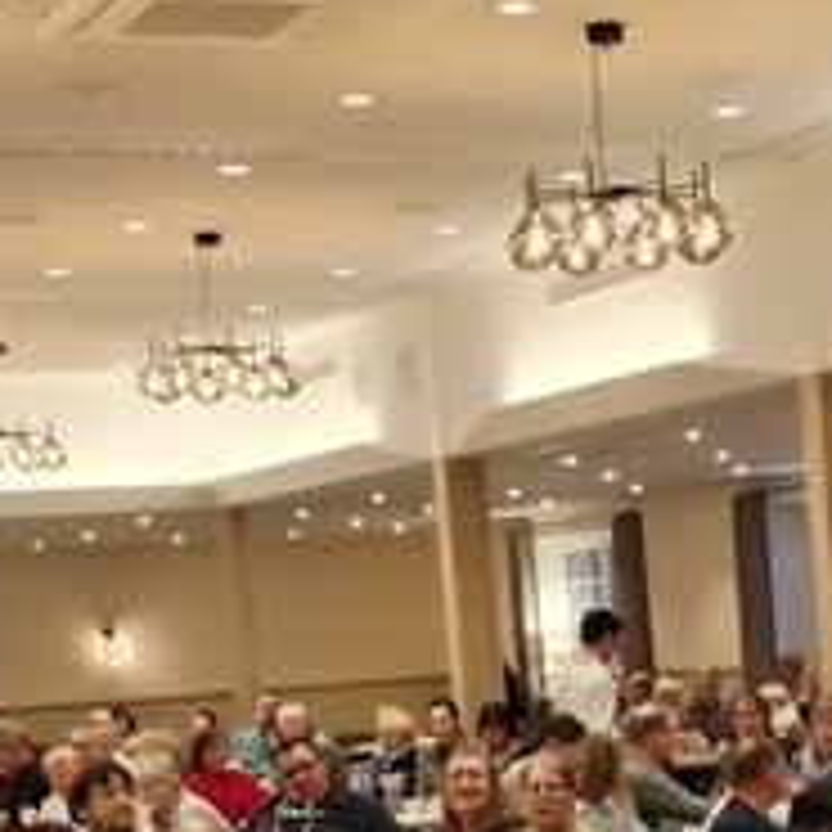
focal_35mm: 111
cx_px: 828
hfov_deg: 15.4
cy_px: 828
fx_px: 3018
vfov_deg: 15.4
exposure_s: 1/33.3
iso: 564
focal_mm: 4.75
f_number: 1.8
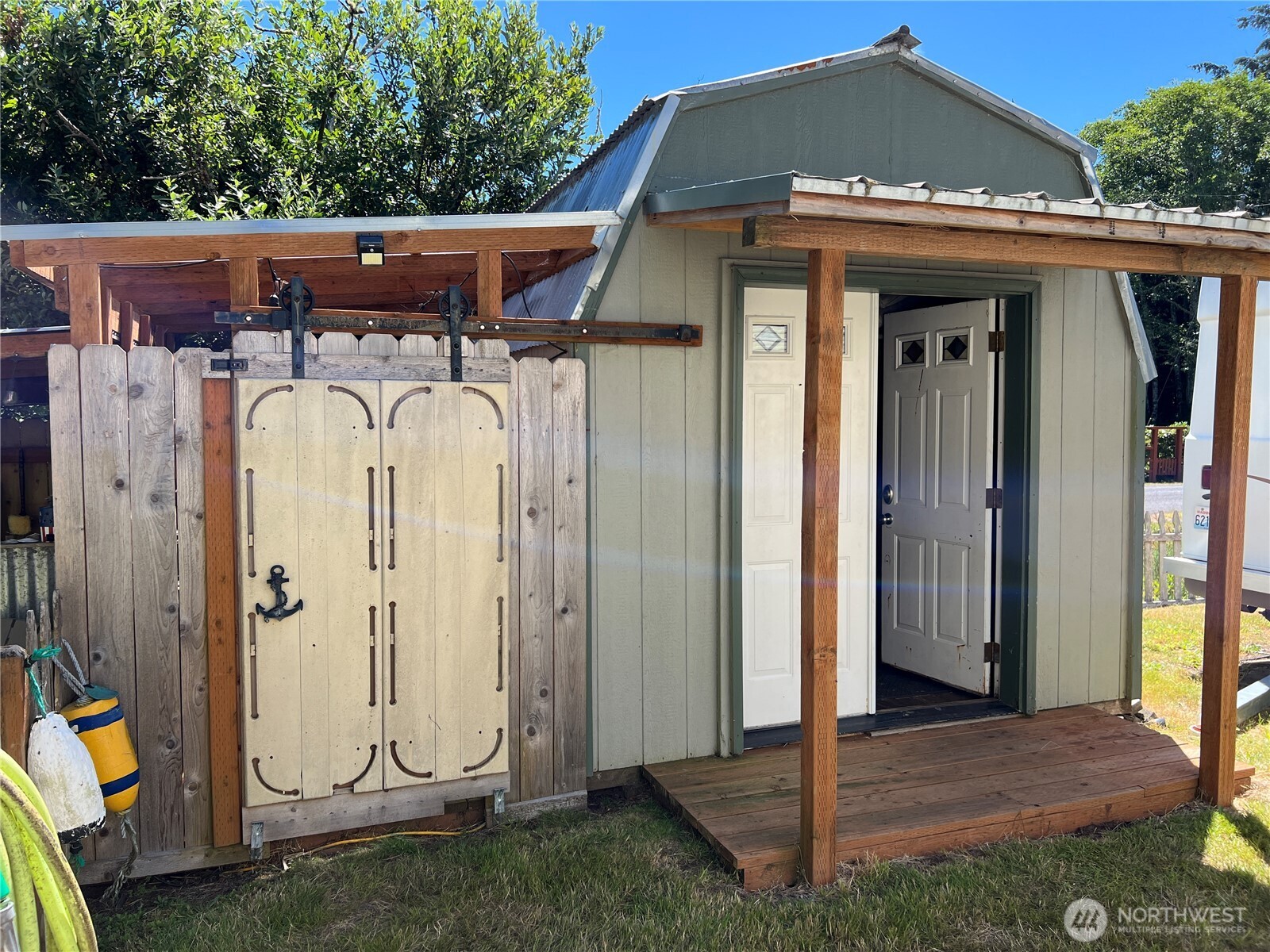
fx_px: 954
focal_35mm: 26
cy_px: 476
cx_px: 635
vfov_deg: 53.1
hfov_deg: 67.3
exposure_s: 1/1295
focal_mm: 5.7
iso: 50
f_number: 1.5
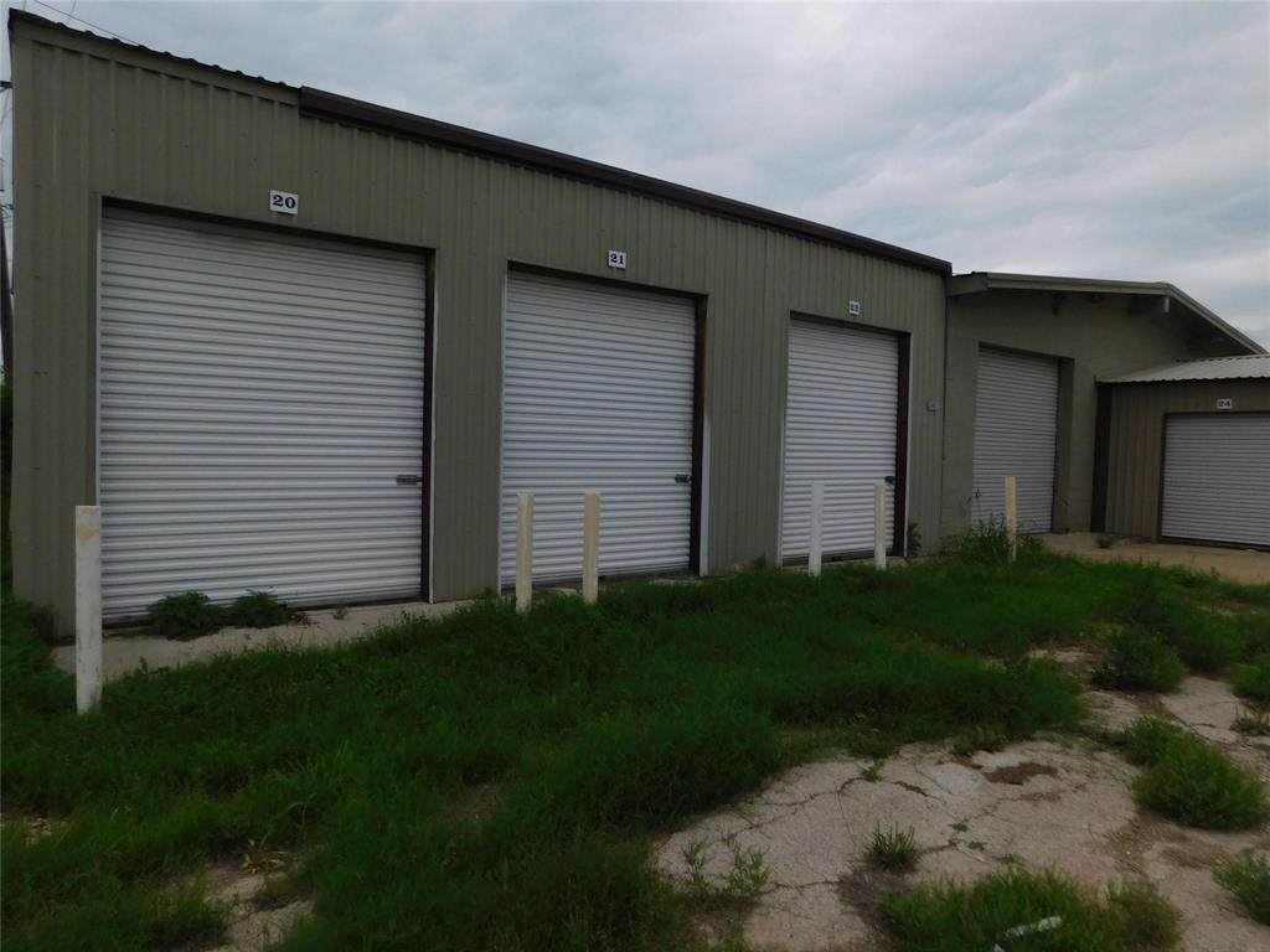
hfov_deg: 73.9
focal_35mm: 23
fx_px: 844
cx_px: 635
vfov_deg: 58.9
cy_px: 476
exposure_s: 1/640
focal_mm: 4
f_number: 6
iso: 125
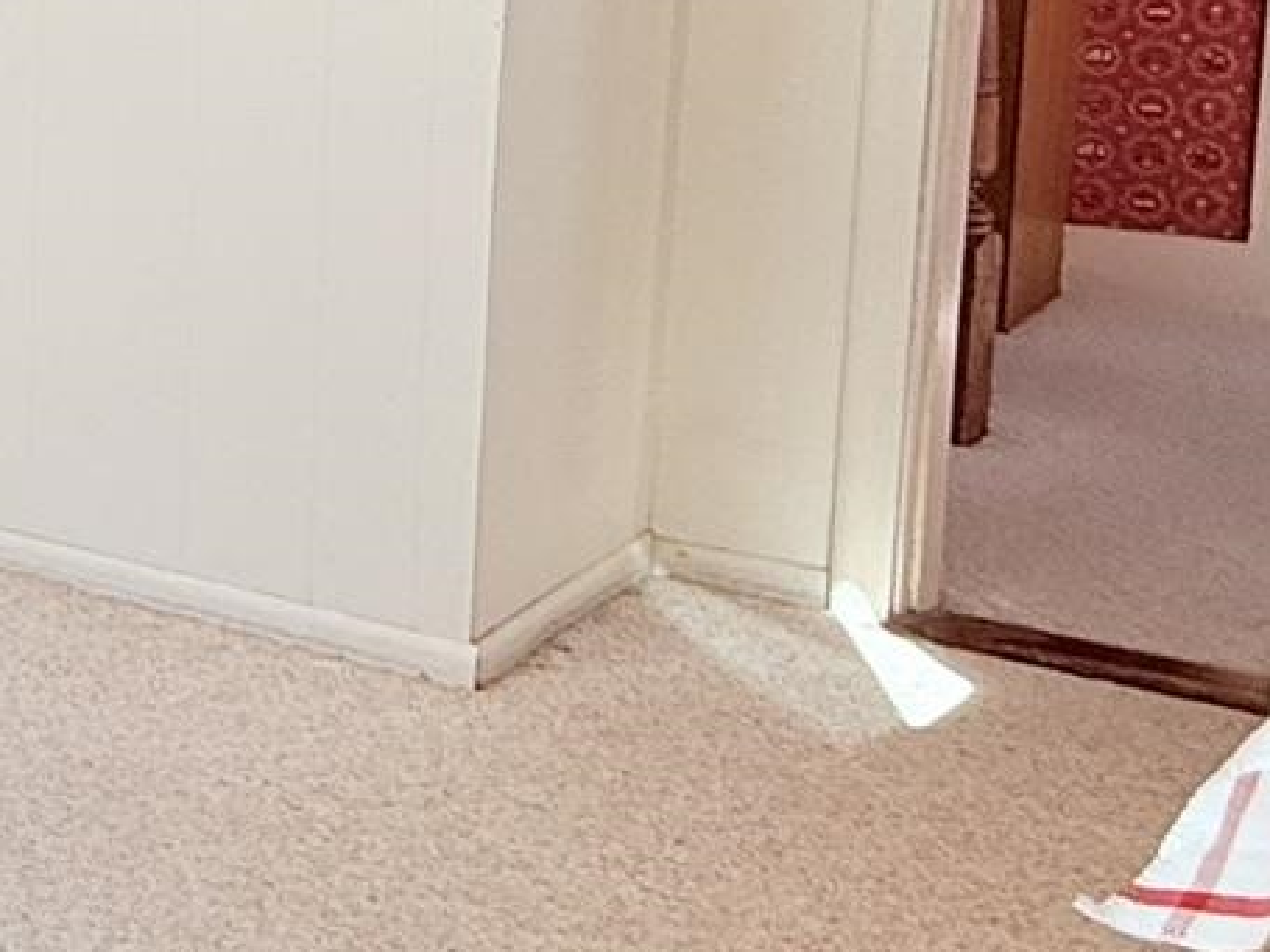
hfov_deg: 24.0
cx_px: -648
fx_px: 2311
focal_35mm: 63
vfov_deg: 22.6
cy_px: 78
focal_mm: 2.22
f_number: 2.2
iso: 64
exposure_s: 1/133
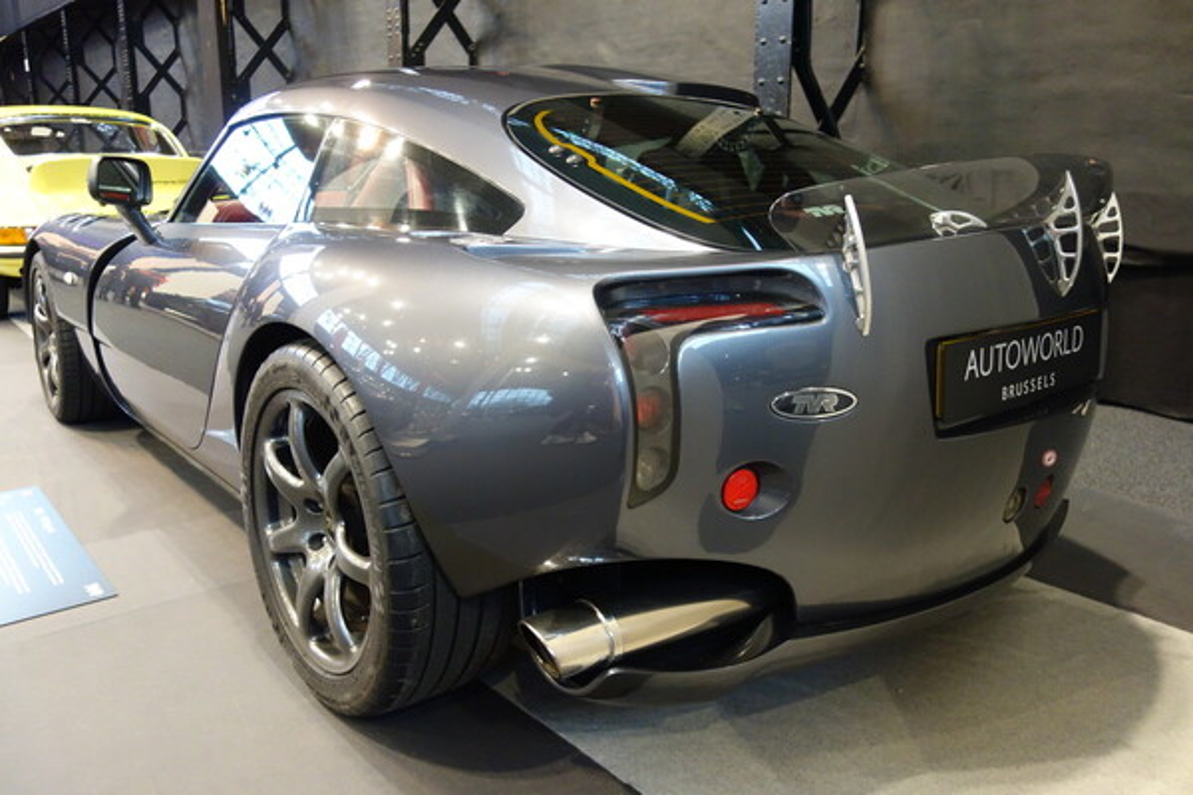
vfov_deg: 46.4
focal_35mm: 28
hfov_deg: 65.5
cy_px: 398
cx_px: 596
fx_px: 928
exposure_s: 1/125
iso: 1250
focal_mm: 10.4
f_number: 1.8
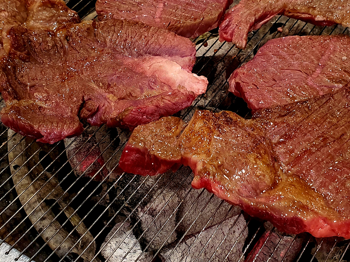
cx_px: 197
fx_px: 587
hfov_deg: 33.2
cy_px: 143
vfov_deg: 25.2
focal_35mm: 58
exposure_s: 1/40
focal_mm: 4.3
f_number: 2.4
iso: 200
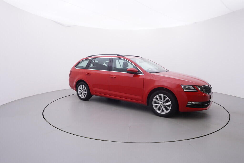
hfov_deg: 77.3
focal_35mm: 22
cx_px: 122
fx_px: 153
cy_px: 82
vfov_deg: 56.2
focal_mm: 15
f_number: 5
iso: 200
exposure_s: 1/80
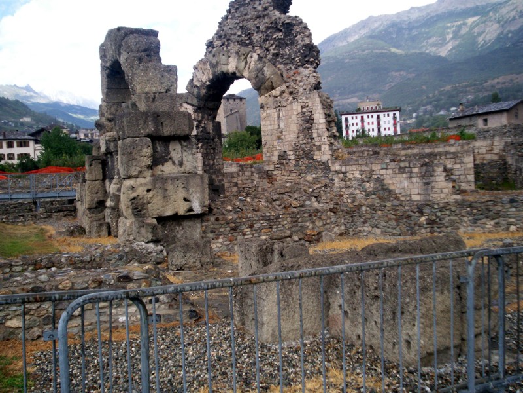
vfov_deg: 39.7
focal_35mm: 36
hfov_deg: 51.4
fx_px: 544
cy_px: 196
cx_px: 262
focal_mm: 5.9
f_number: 4.5
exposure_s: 1/248
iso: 100
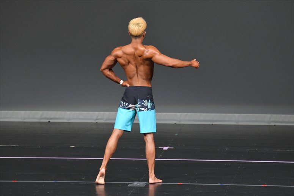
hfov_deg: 6.5
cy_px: 98
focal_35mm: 315
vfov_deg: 4.4
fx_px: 2571
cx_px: 147
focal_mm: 210
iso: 4000
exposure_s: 1/400
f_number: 5.6
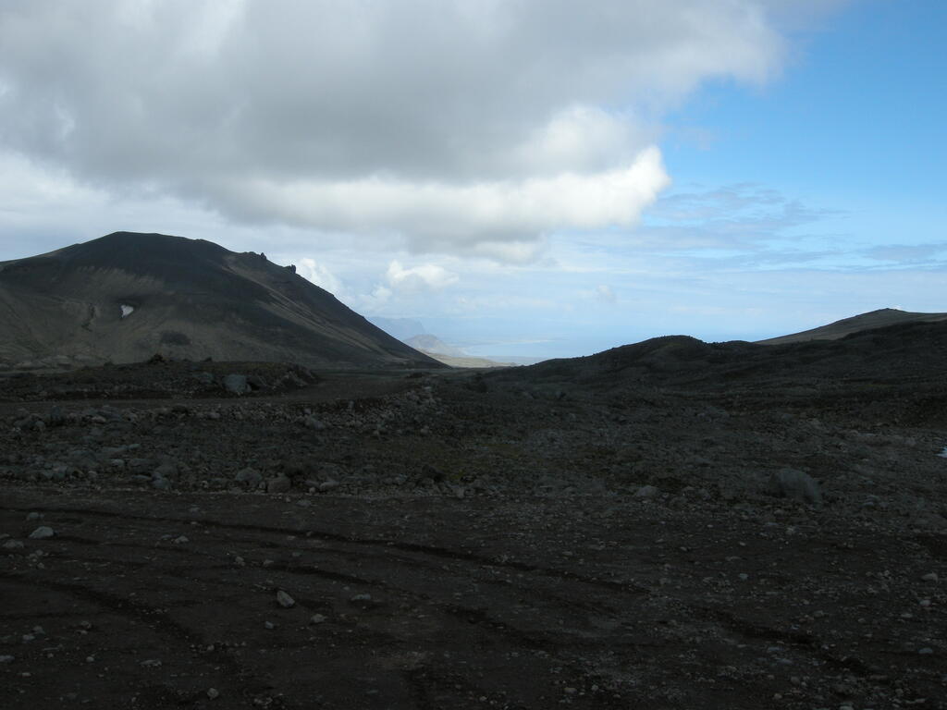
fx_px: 958
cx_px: 474
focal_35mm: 35
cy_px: 355
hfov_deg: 52.6
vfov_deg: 40.7
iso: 100
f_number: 6.1
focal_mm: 7.5
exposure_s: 1/320
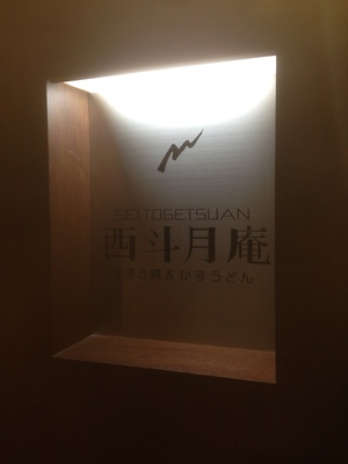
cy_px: 232
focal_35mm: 33
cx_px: 174
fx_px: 442
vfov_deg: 55.4
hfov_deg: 42.9
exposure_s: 1/20
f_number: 2.4
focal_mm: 4.12
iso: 64
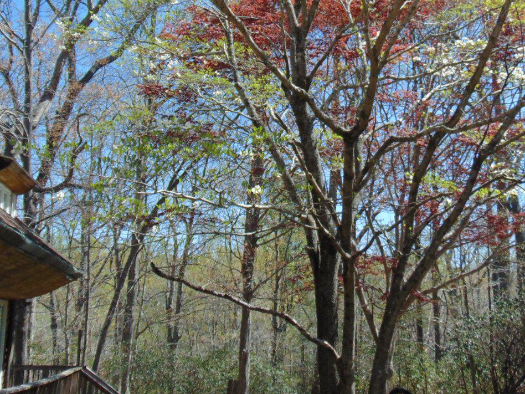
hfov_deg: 35.5
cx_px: 247
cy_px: 108
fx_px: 819
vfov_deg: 26.7
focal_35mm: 54
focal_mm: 4.5
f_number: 3
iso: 80
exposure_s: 1/800
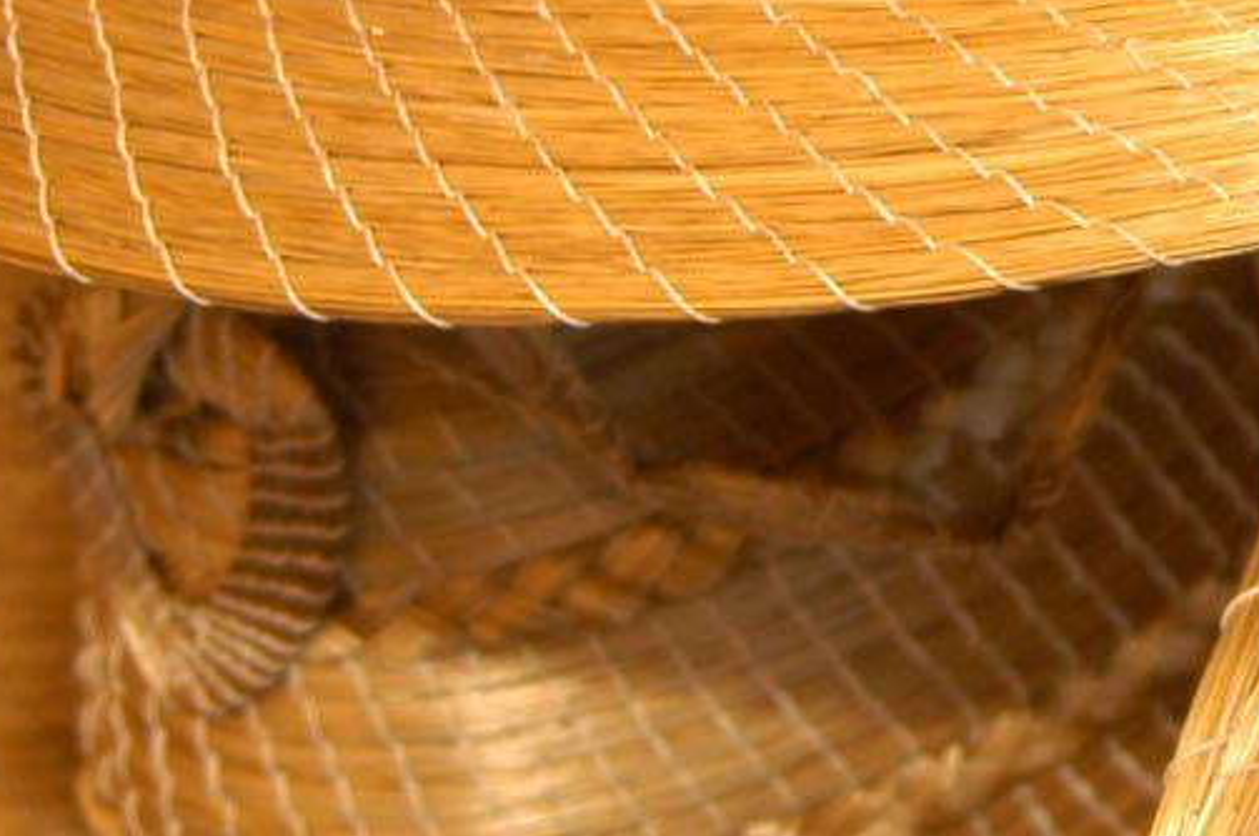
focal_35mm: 187
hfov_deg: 10.9
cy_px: -105
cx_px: 1407
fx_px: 6531
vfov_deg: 7.3
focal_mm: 28
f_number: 5
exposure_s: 1/160
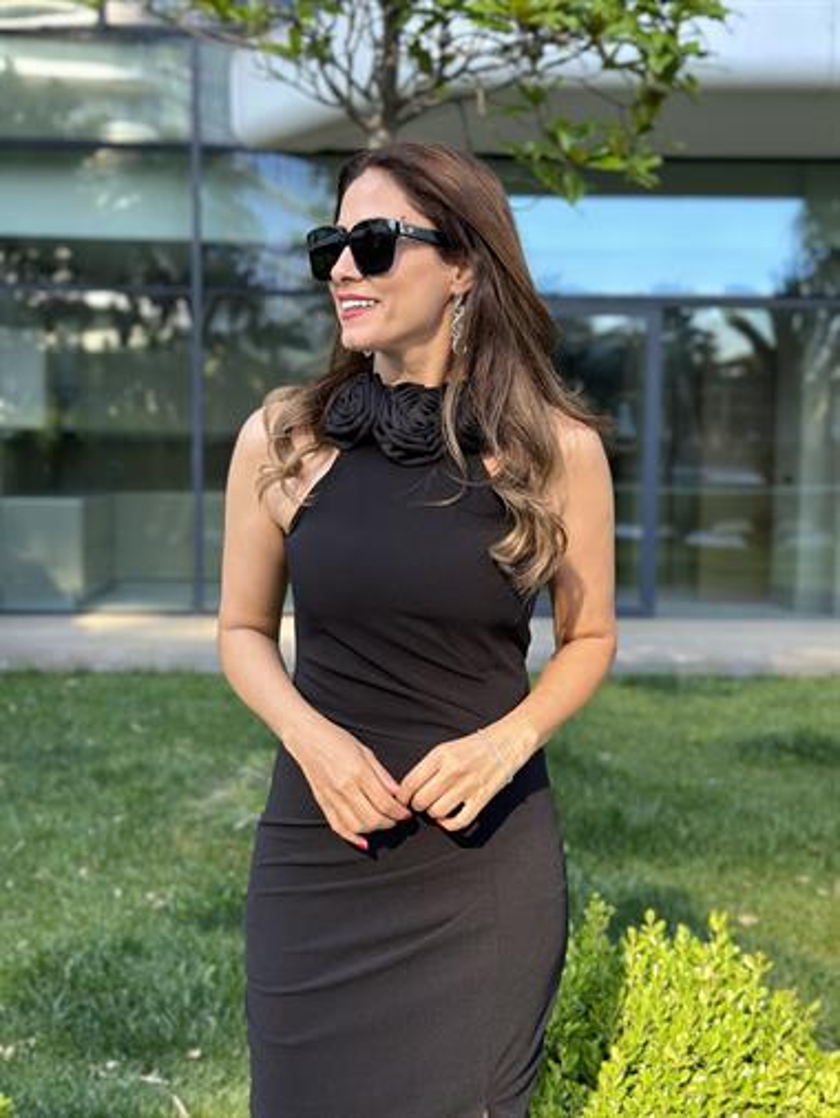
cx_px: 420
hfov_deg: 30.3
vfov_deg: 39.6
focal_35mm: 48
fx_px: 1552
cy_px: 559
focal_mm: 6.86
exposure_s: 1/317
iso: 80
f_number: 1.78
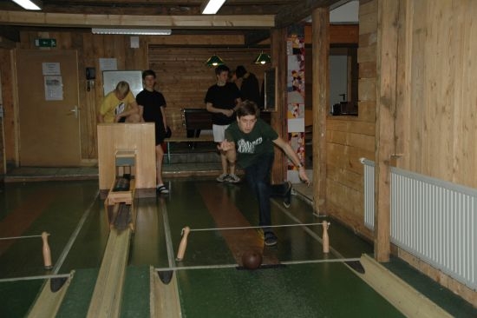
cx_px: 238
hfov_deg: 42.3
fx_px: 616
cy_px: 159
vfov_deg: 28.9
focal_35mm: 46
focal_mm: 31
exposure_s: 1/60
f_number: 4.2
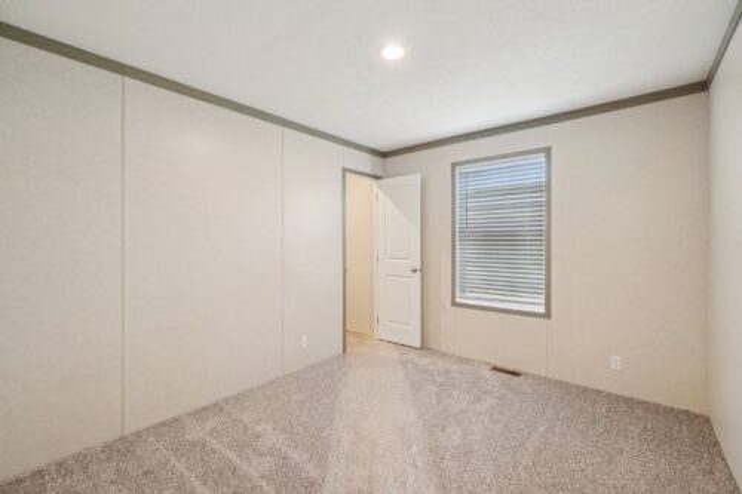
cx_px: 371
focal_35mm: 15
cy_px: 247
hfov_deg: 100.4
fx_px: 309
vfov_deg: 77.3
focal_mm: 10
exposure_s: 1/30
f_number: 8
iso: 640
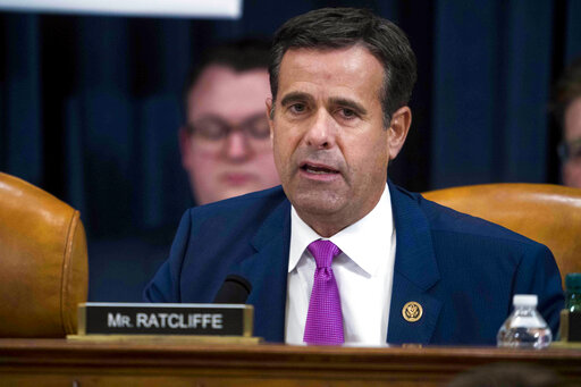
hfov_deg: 2.6
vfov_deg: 1.7
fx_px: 12906
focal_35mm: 800
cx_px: 290
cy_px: 194
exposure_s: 1/160
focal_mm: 800
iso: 6400
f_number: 5.6
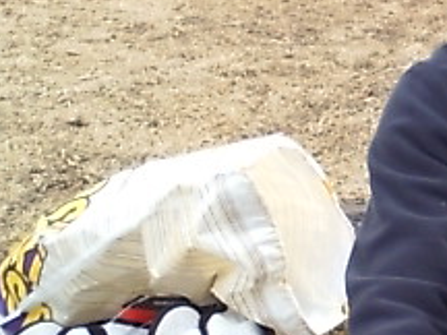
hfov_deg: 20.1
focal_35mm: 86
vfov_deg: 17.2
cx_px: 644
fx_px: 1111
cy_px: 132
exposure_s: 1/108
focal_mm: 3.73
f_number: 3.5
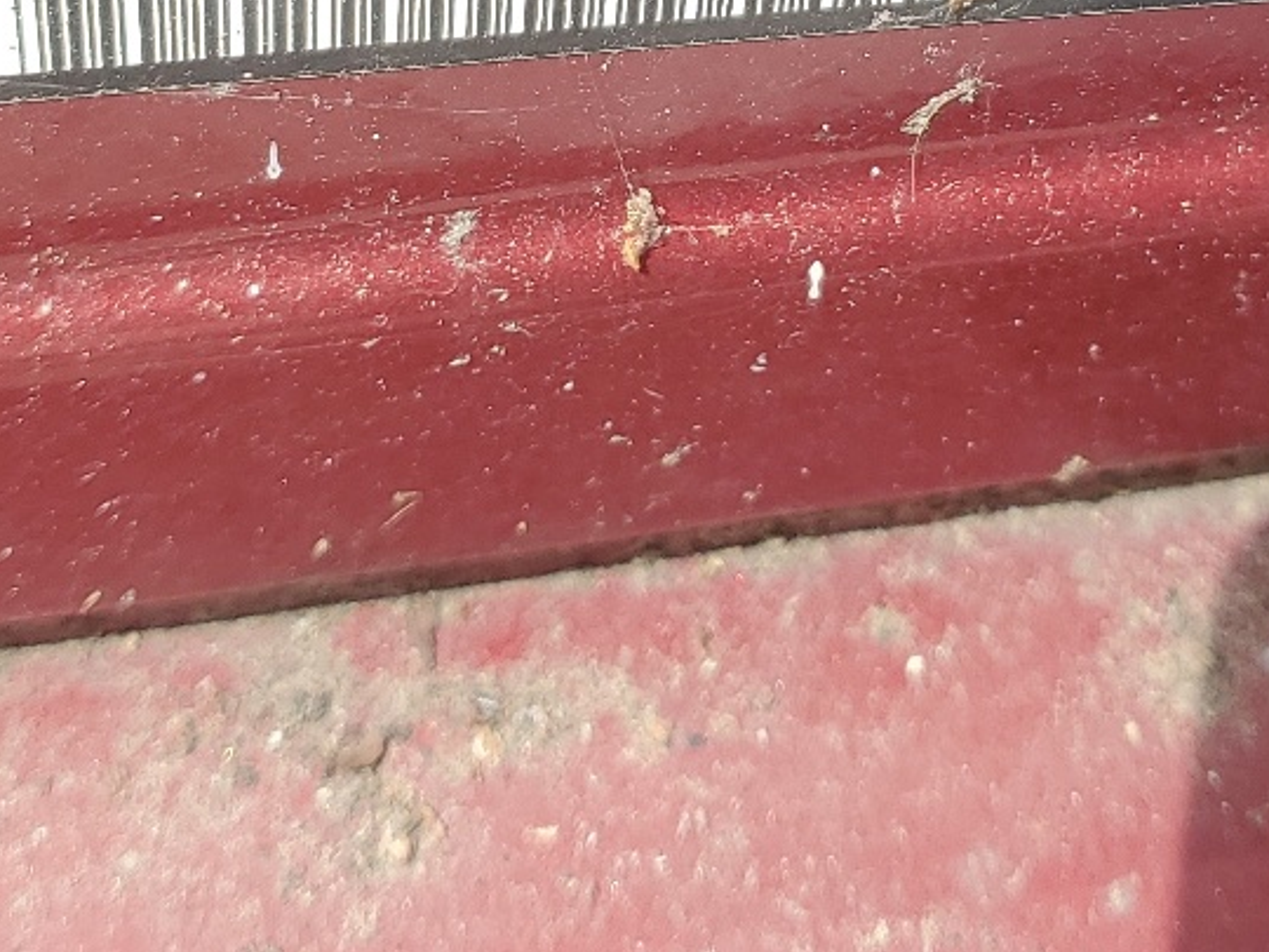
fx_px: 2823
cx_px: 811
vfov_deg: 18.2
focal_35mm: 77
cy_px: -193
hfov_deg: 25.2
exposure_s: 1/1000
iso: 50
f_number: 1.5
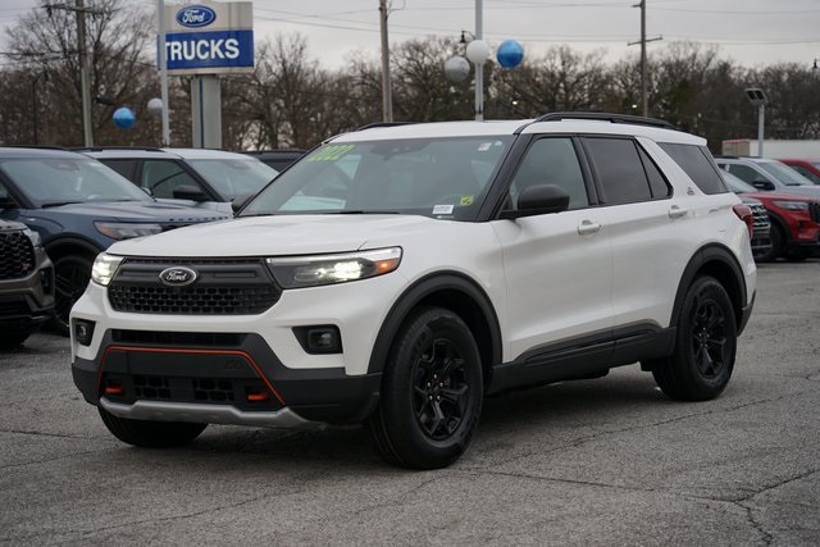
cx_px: 410
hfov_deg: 27.7
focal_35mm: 73
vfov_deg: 18.7
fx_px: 1663
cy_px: 274
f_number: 4
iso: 200
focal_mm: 73
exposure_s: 1/80
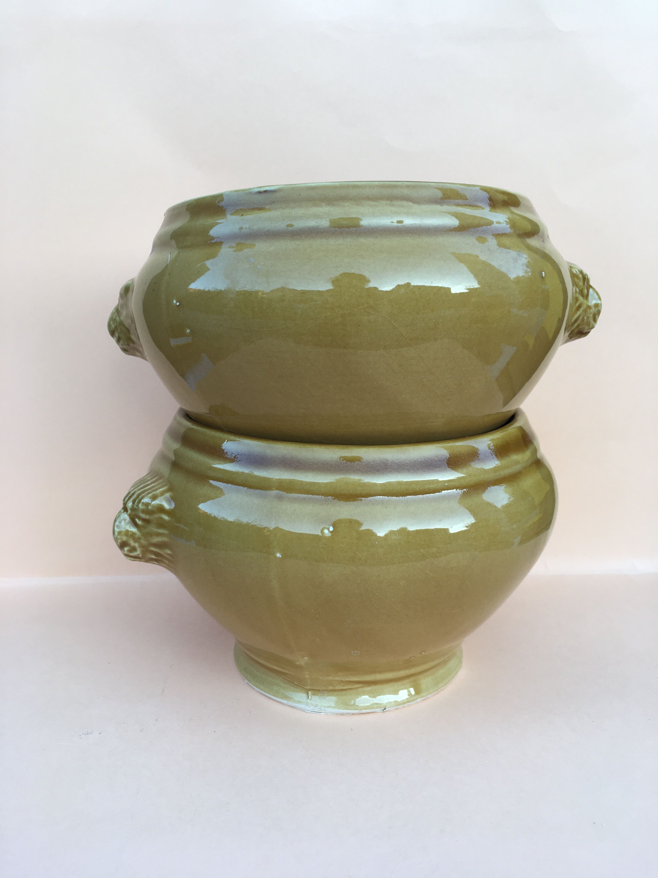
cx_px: 329
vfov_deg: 61.7
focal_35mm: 29
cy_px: 439
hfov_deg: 48.2
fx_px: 735
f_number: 2.2
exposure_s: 1/100
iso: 32
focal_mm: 4.15
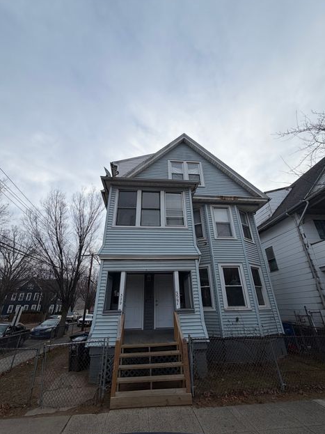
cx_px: 161
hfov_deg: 81.7
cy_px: 224
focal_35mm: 15
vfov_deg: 98.1
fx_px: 188
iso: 50
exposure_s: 1/502
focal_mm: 2.22
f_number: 2.2
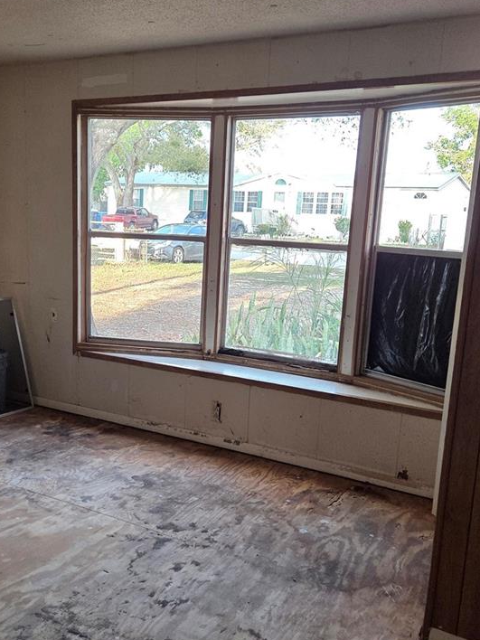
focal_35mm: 39
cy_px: 371
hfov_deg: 36.5
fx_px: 721
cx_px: 165
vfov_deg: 47.7
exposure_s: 1/120
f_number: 1.8
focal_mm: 5.4
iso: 160
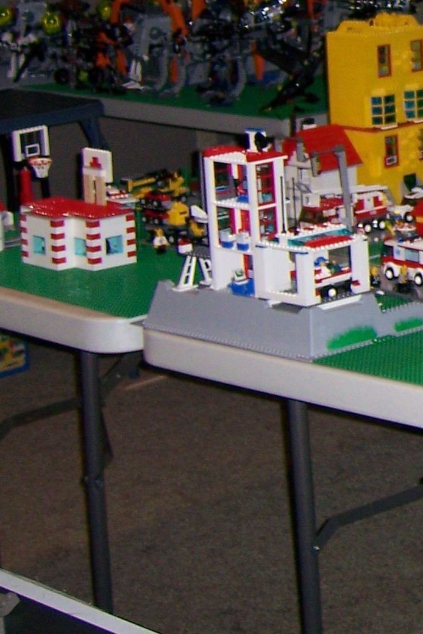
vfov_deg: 19.7
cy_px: 94
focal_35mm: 102
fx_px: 1796
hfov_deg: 12.3
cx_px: 773
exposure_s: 1/60
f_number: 2.8
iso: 125
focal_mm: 6
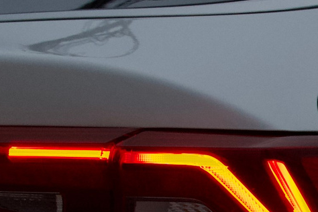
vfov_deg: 8.3
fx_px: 1431
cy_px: 304
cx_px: 706
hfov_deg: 11.1
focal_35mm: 162
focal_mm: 30
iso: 3200
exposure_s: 1/125
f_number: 4.5
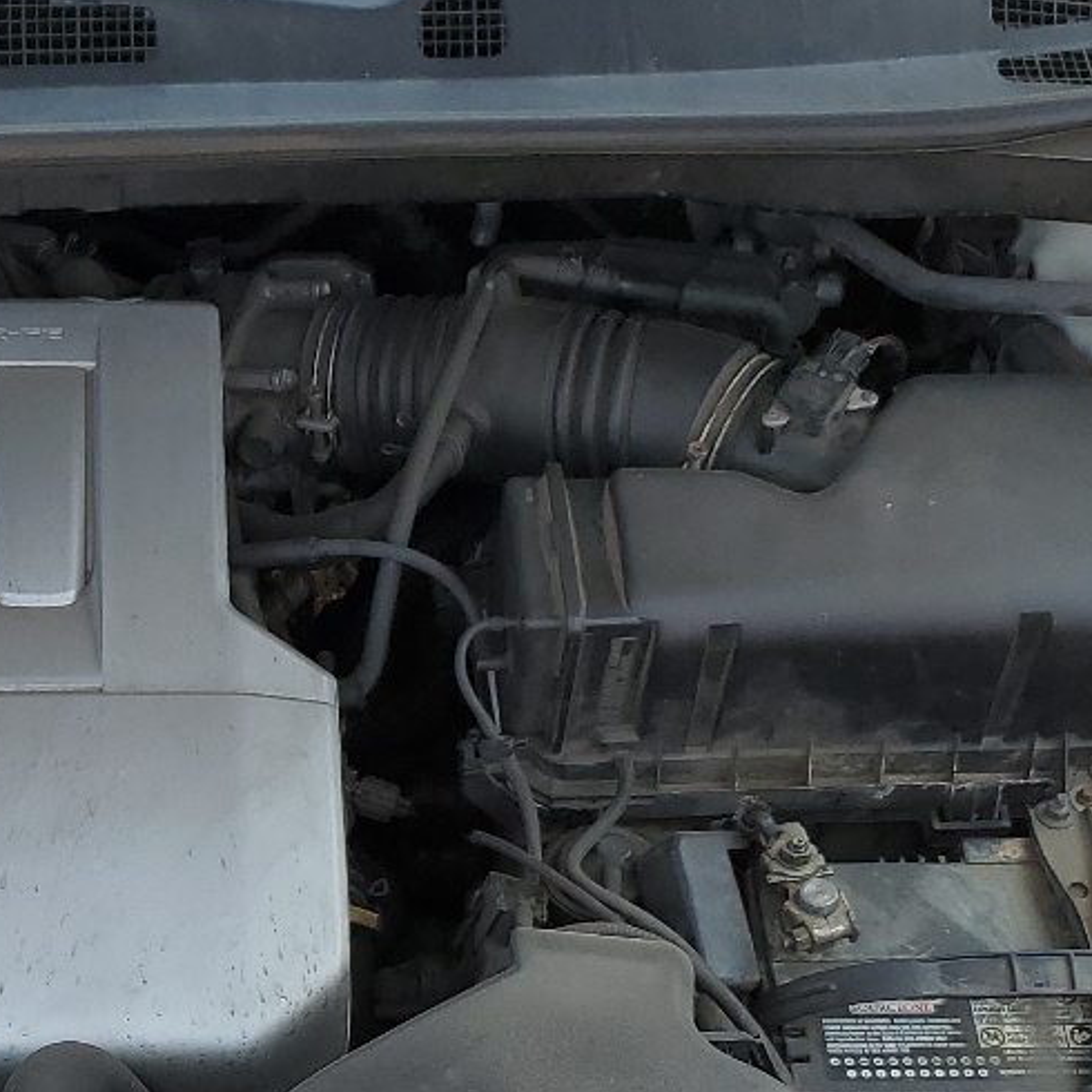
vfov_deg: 22.4
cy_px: 1005
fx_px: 2677
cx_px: 76
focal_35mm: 75
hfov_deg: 22.4
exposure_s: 1/1250
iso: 50
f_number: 1.5
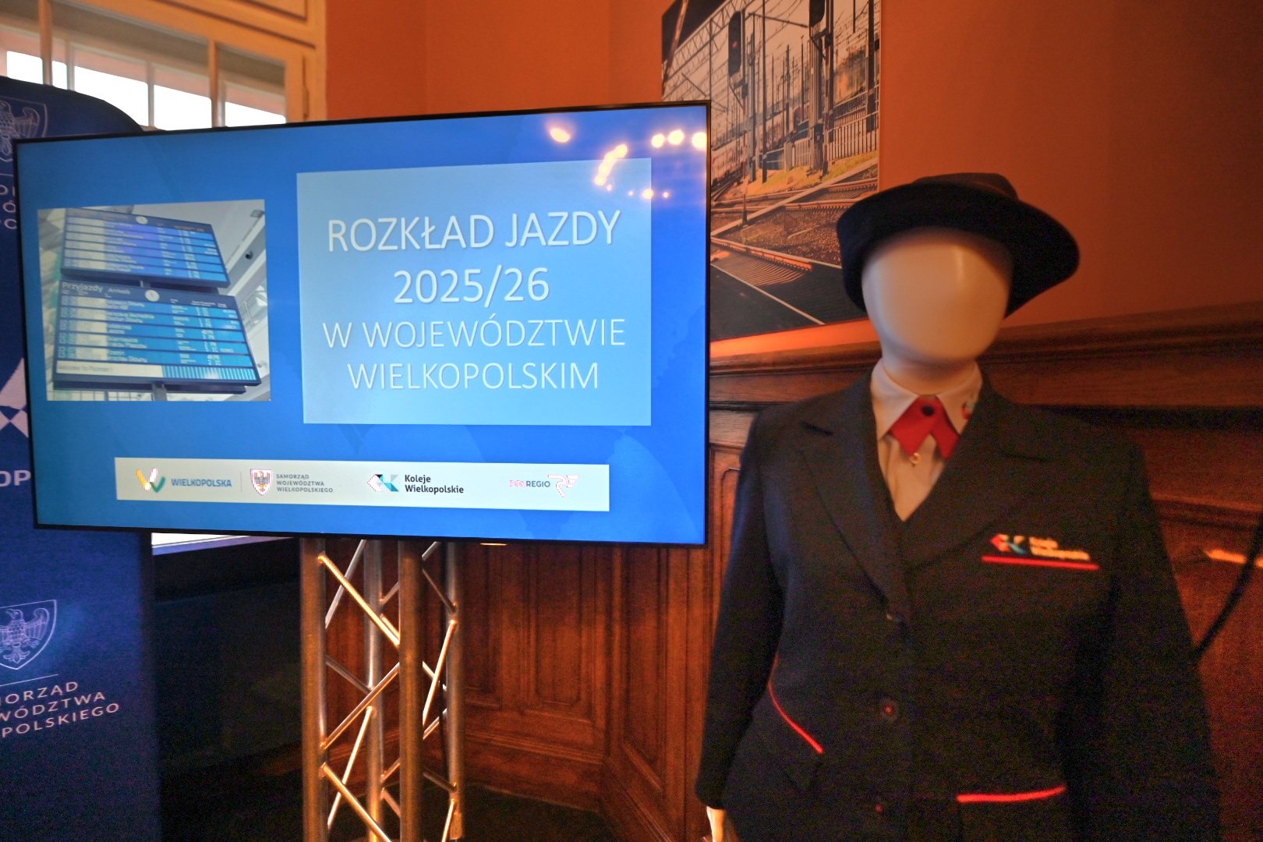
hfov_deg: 104.3
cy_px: 421
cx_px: 632
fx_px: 491
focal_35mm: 14
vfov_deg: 81.2
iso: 640
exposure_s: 1/250
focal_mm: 14
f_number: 2.8
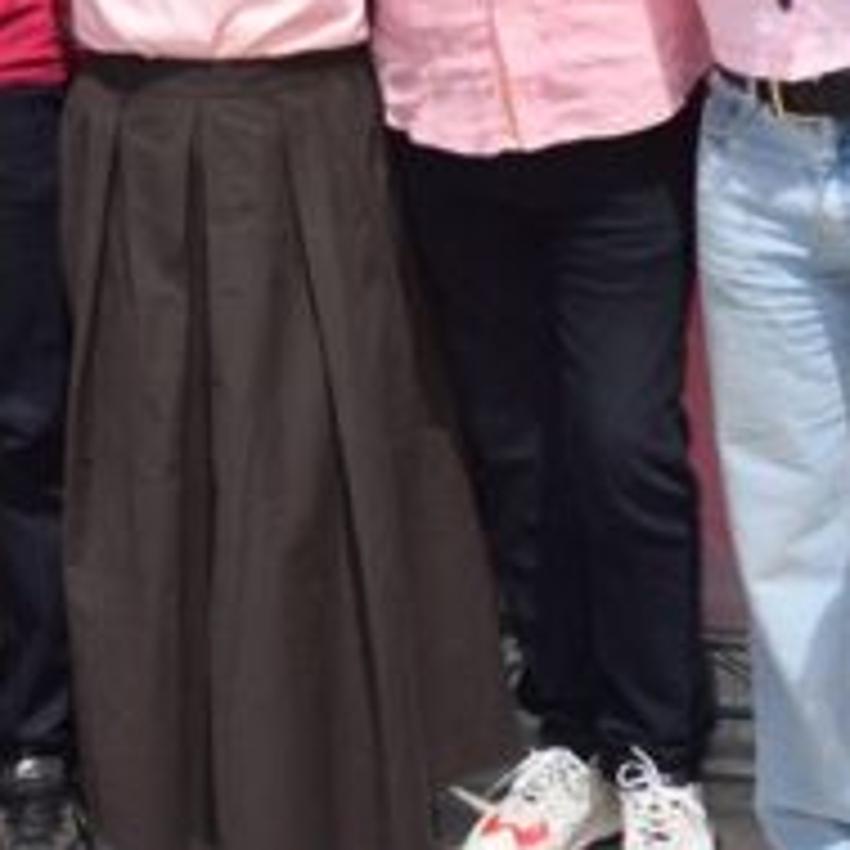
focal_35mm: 90
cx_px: 389
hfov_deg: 19.3
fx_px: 2500
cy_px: 40
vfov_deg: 18.9
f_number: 11
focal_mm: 18
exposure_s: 1/200
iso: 100
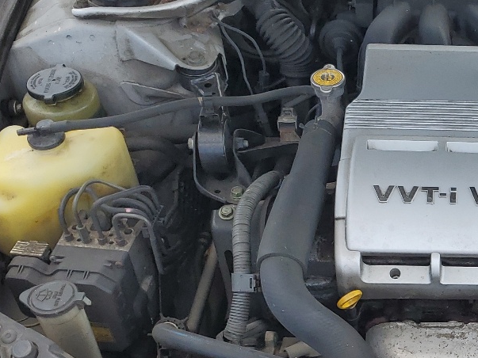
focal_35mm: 69
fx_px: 953
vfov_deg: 20.9
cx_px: 553
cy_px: 309
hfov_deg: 25.6
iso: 50
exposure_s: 1/667
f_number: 1.5
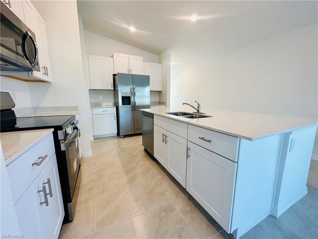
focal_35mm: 14
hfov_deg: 102.1
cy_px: 120
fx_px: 129
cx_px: 159
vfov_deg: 85.7
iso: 160
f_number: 2.2
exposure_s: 1/120
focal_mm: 2.22
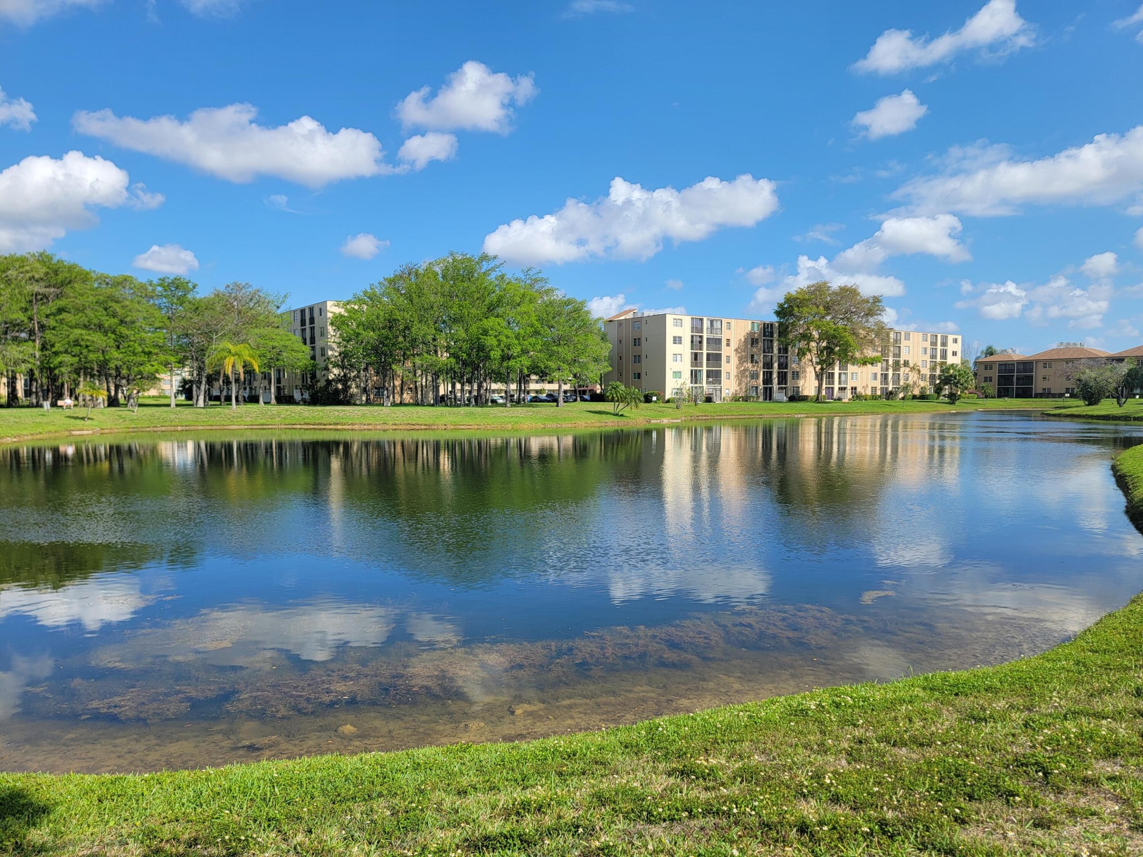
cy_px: 428
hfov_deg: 71.6
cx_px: 572
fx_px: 792
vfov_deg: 56.8
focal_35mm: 24
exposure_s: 1/866
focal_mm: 6.7
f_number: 1.8
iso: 16
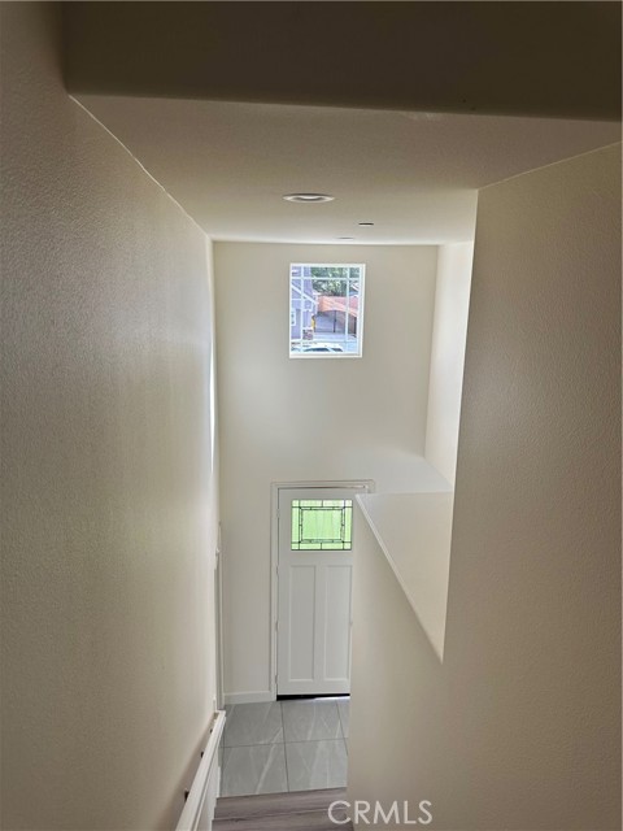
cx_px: 312
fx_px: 576
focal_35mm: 24
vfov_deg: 71.6
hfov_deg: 56.8
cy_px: 416
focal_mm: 6.86
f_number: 1.78
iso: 80
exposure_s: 1/369
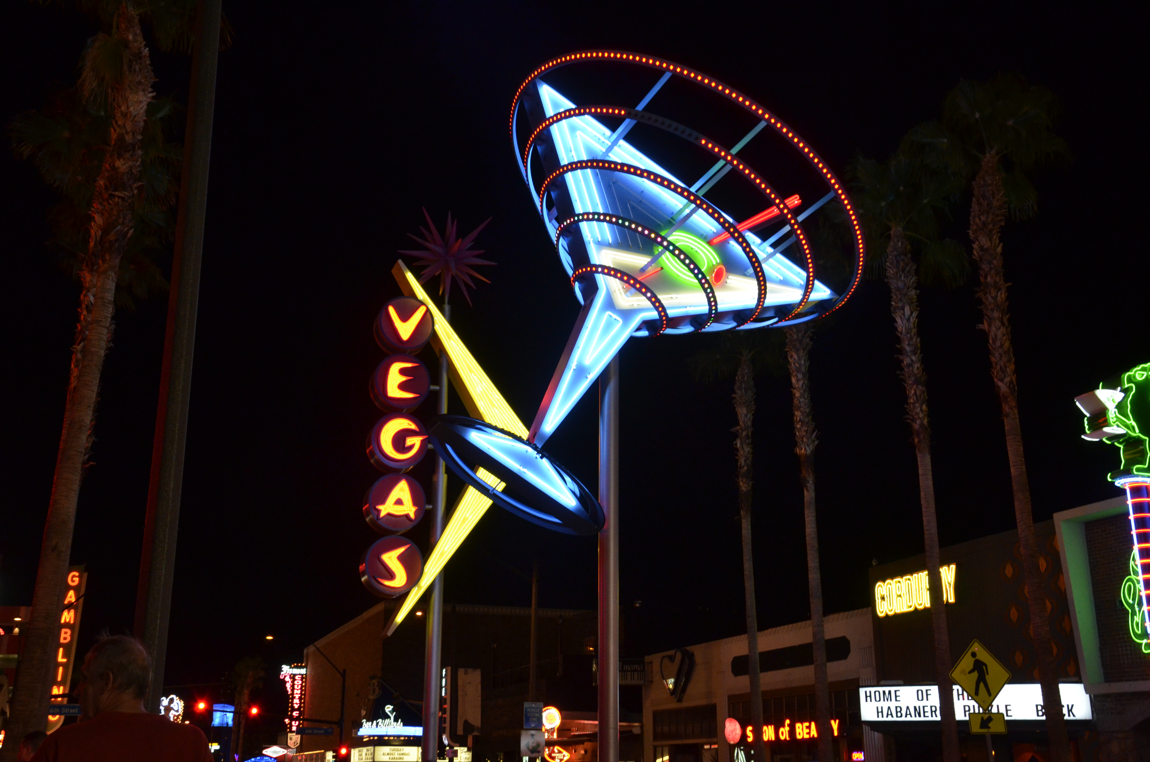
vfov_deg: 34.1
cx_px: 575
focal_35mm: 39
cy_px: 381
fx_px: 1243
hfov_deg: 49.6
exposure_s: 1/40
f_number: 7.1
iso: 2000
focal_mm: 26
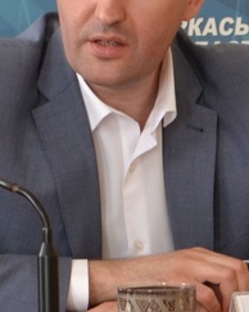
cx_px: 140
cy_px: 101
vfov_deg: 9.5
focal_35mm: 204
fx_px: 1884
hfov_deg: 7.6
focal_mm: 55
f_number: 5.6
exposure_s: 1/60
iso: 1100
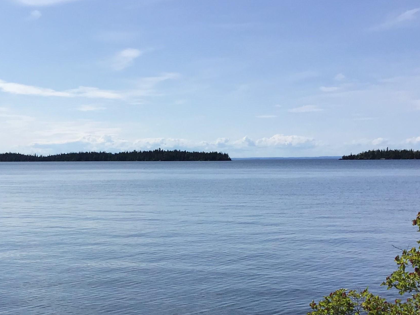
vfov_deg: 24.1
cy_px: 238
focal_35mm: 60
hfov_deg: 31.5
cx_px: 91
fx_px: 728
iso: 25
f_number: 2.4
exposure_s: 1/3021
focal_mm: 3.3
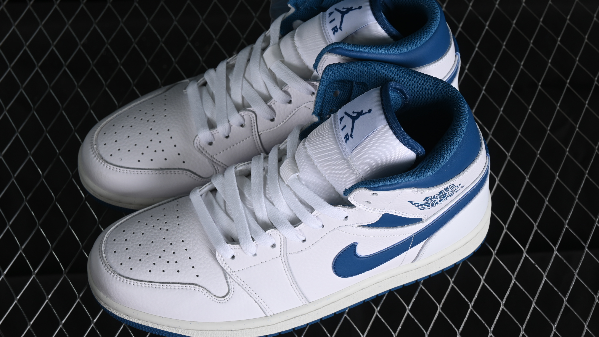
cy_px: 147
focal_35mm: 79
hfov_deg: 26.9
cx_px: 299
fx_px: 1255
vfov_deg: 15.3
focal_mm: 50
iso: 160
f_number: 8
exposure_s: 1/60
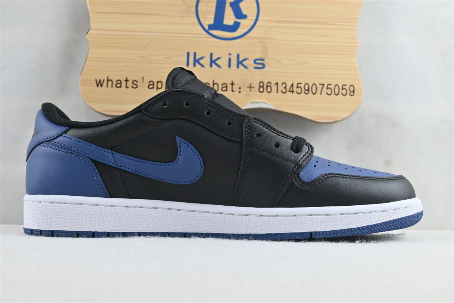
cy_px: 152
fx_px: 577
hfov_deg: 43.0
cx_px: 227
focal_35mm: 46
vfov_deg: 29.4
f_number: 4.8
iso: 110
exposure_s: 1/30
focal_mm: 30.5
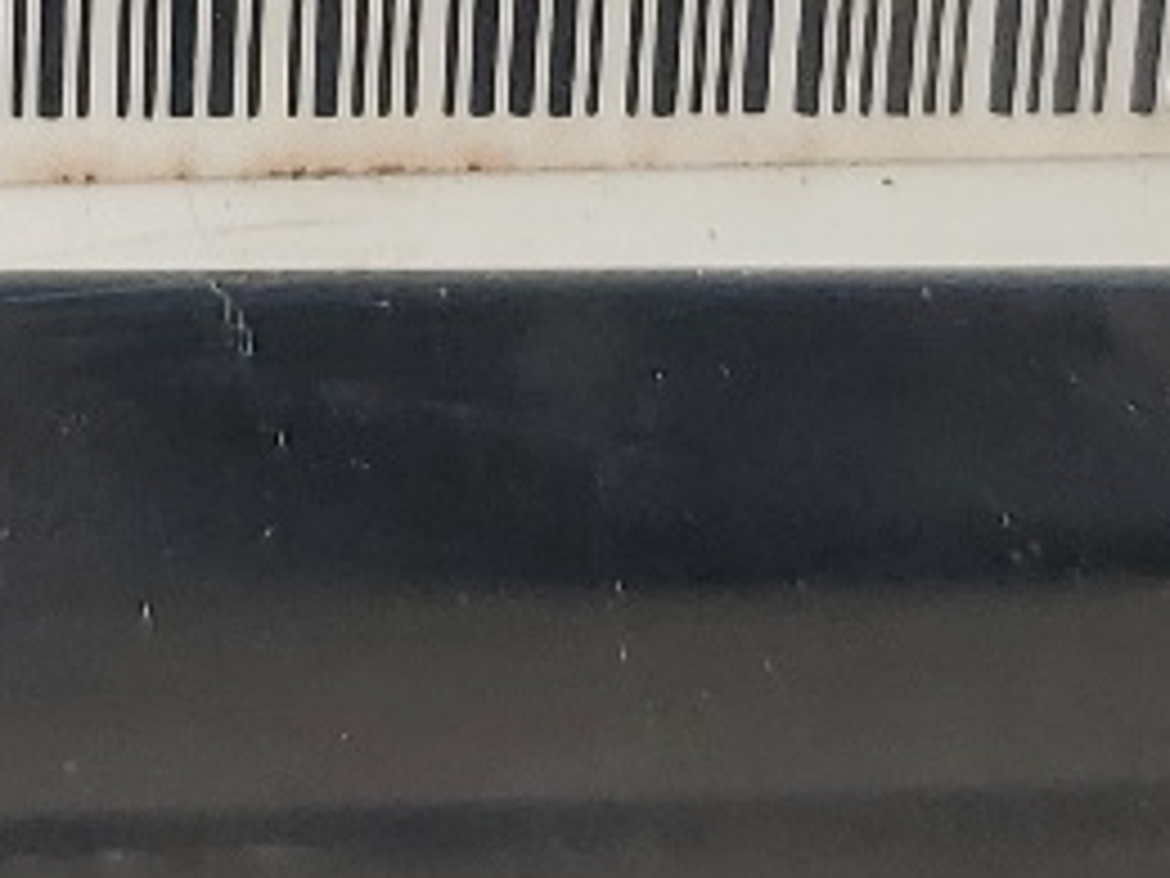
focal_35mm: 160
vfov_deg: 8.7
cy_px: -1004
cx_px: 220
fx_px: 5408
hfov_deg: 12.3
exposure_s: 1/250
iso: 50
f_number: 1.5
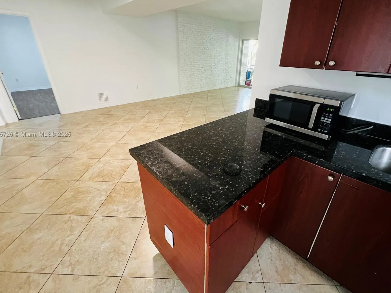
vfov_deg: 81.6
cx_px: 206
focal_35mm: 15
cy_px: 135
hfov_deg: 98.1
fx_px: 169
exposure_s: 1/60
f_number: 1.8
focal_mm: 1.57
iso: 400
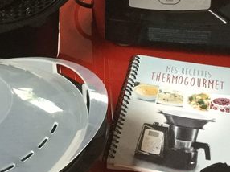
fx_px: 737
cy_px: 52
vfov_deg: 13.3
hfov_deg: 17.7
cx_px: 64
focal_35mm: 111
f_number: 2.4
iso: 200
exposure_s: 1/33
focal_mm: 3.3
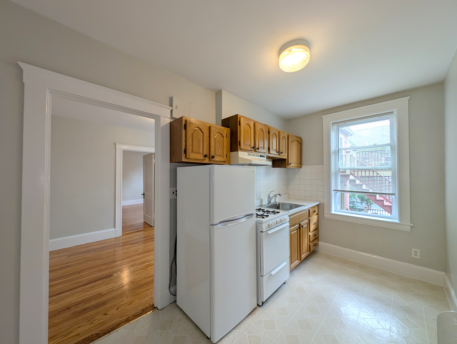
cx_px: 228
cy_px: 172
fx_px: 159
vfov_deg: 94.6
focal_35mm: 12
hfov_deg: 110.5
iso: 66
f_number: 1.95
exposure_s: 1/120
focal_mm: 2.23
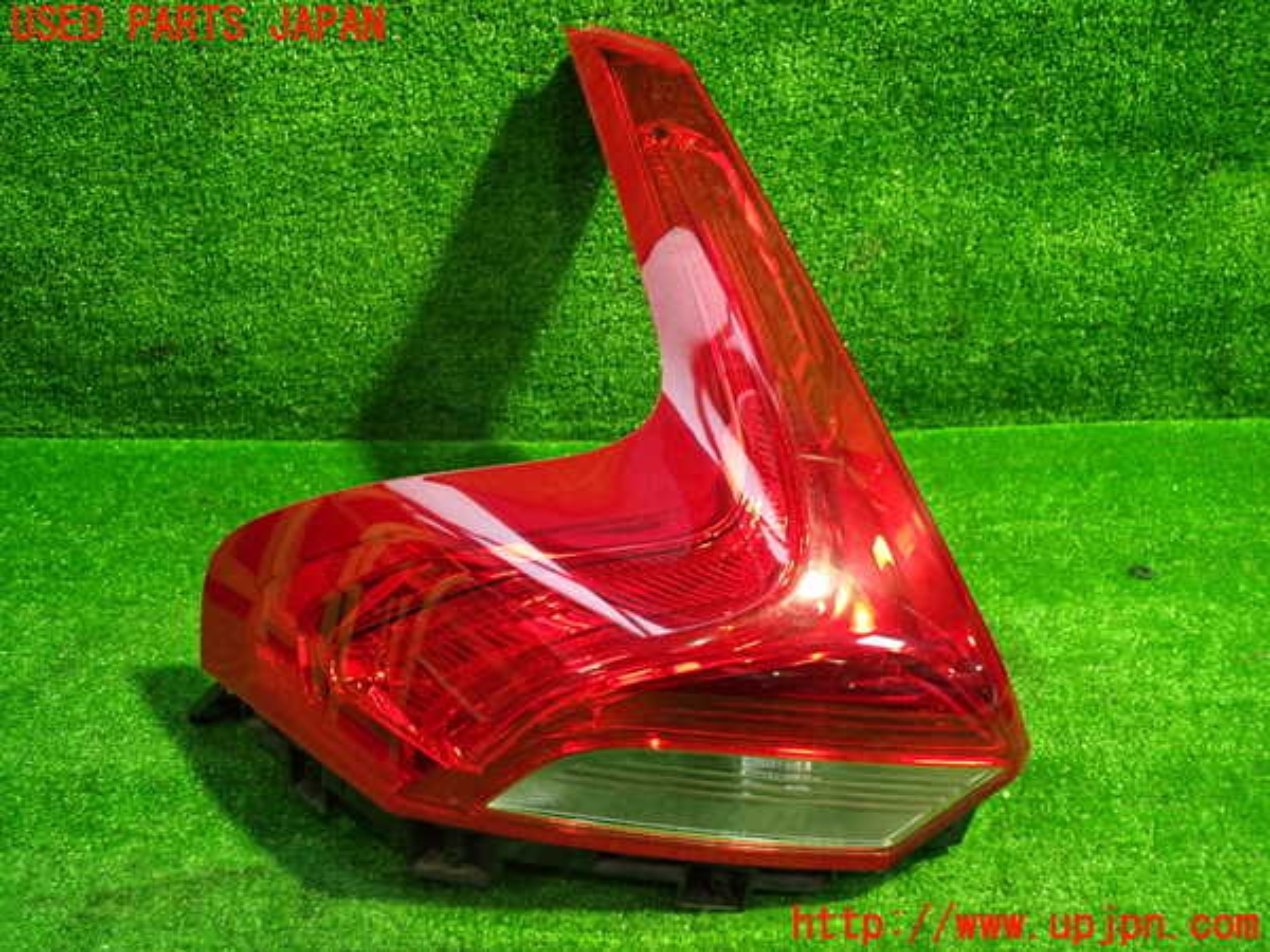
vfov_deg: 46.8
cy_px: 476
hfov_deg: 60.0
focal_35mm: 30
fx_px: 1101
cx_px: 635
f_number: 2.3
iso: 400
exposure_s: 1/30
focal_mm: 5.4
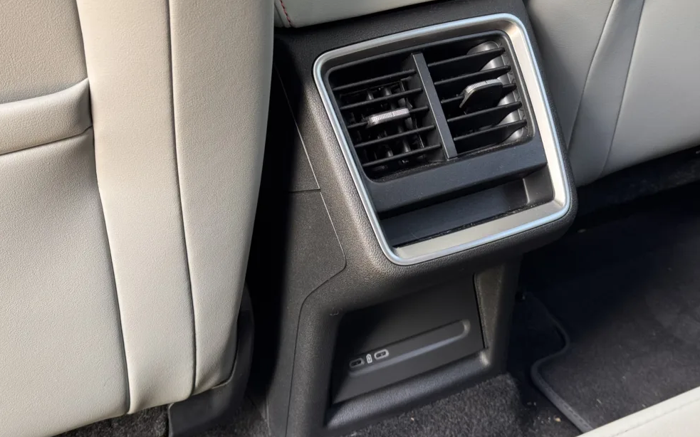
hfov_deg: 38.2
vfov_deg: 24.4
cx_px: 351
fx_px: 1011
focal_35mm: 53
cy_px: 177
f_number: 1.78
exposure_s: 1/60
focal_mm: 6.76
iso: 200
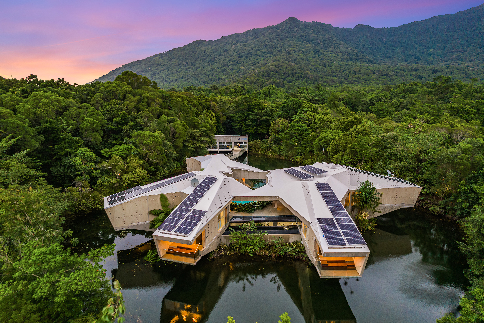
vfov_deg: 57.2
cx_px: 242
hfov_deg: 78.6
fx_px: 296
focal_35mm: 22
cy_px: 162
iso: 160
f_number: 2.8
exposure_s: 1/15
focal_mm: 8.38
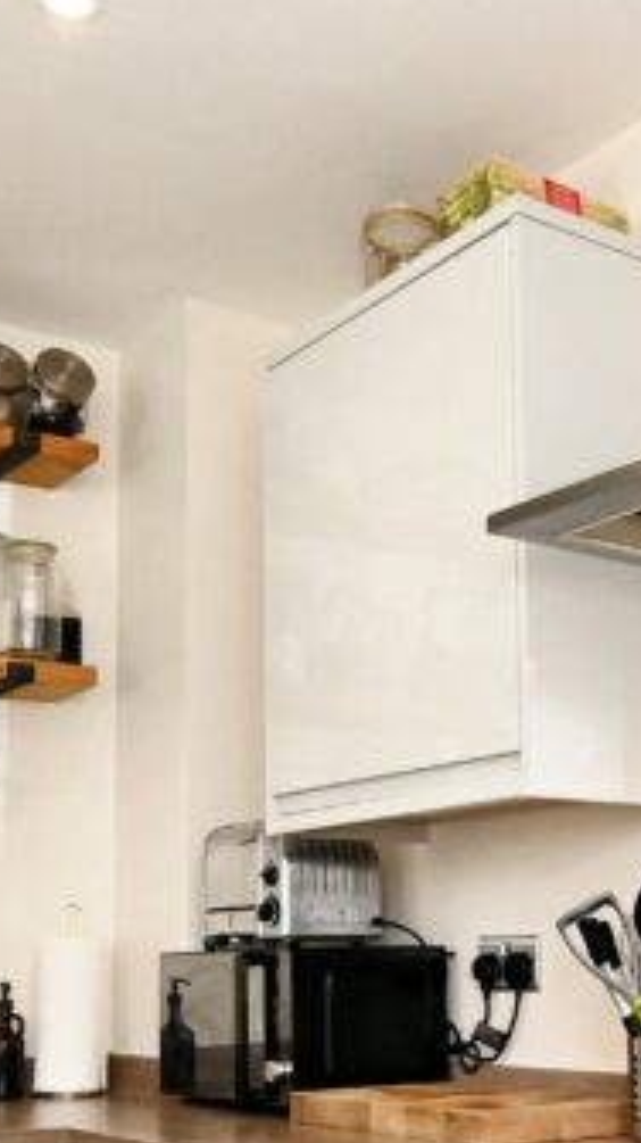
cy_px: 821
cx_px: 436
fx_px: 1453
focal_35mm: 48
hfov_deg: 24.7
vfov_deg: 41.9
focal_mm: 15
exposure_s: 1/200
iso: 6400
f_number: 10
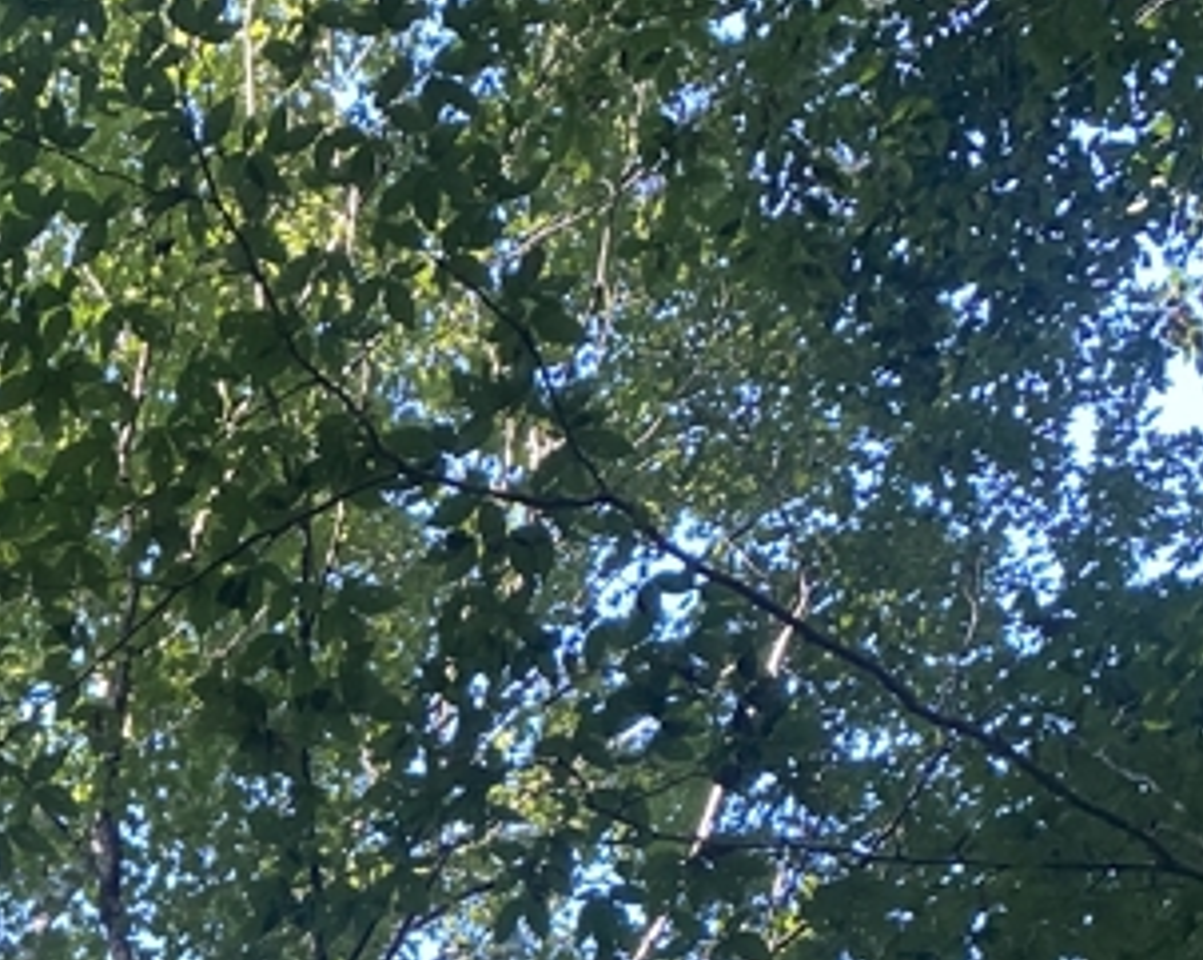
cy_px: 1478
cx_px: -598
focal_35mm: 101
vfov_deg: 14.2
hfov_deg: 17.2
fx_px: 3593
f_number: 1.8
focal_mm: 4.25
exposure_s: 1/121
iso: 100
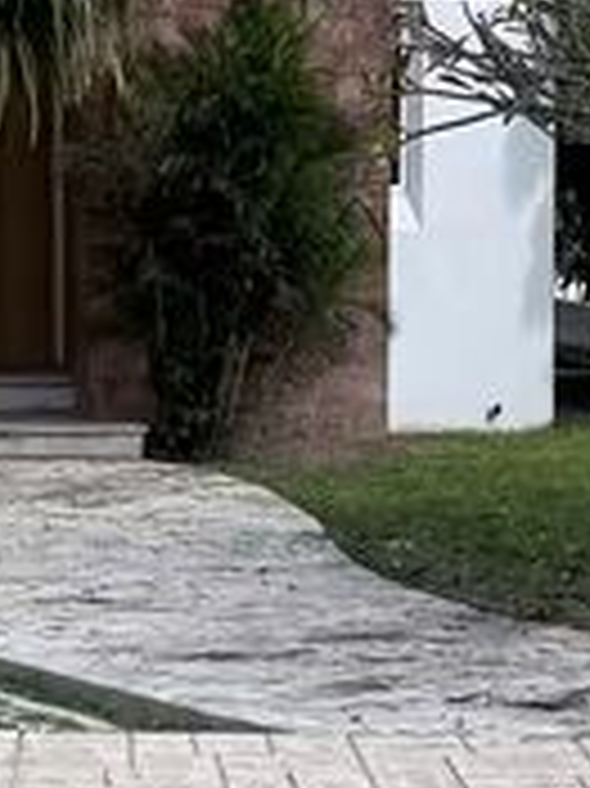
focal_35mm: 165
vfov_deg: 12.0
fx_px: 3754
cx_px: 54
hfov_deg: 8.9
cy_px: 491
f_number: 1.78
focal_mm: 6.76
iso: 80
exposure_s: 1/5319
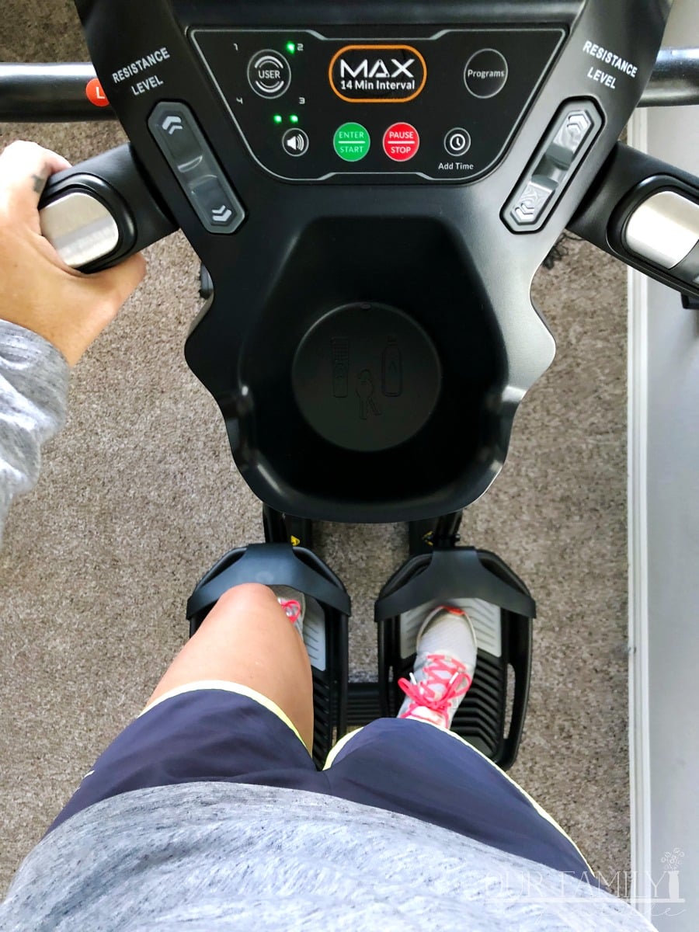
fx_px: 754
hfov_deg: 49.7
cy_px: 466
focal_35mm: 28
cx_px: 350
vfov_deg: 63.4
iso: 100
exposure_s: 1/10
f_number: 1.8
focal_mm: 3.99
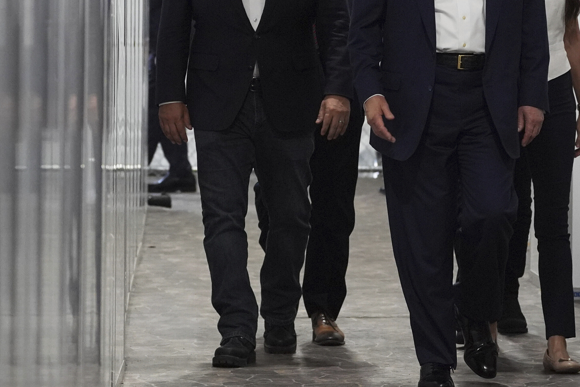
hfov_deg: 6.3
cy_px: 82
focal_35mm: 326
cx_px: 249
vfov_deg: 4.2
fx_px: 5252
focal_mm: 126
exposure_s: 1/500
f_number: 5
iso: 2500
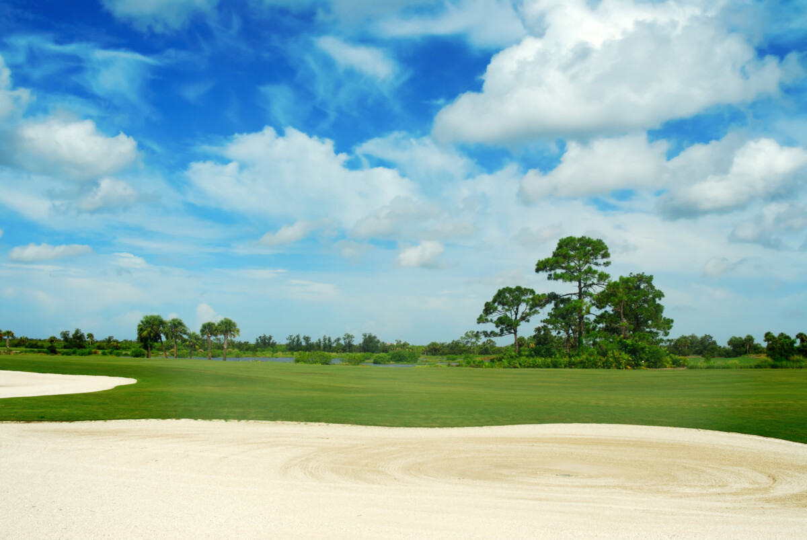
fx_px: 741
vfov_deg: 40.1
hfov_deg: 57.2
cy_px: 270
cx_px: 404
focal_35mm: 33
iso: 100
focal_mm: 22
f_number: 8
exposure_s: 1/400
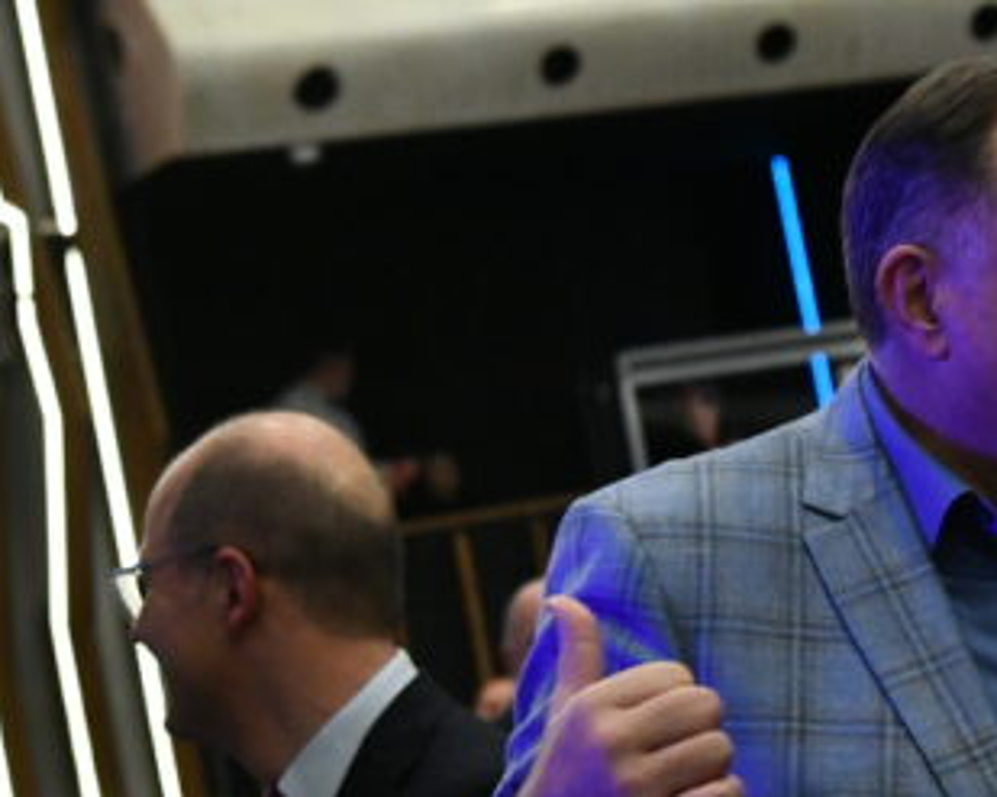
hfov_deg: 13.7
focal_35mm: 137
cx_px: 1133
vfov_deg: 11.3
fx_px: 4041
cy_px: 534
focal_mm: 44
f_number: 4
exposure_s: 1/160
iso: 3200
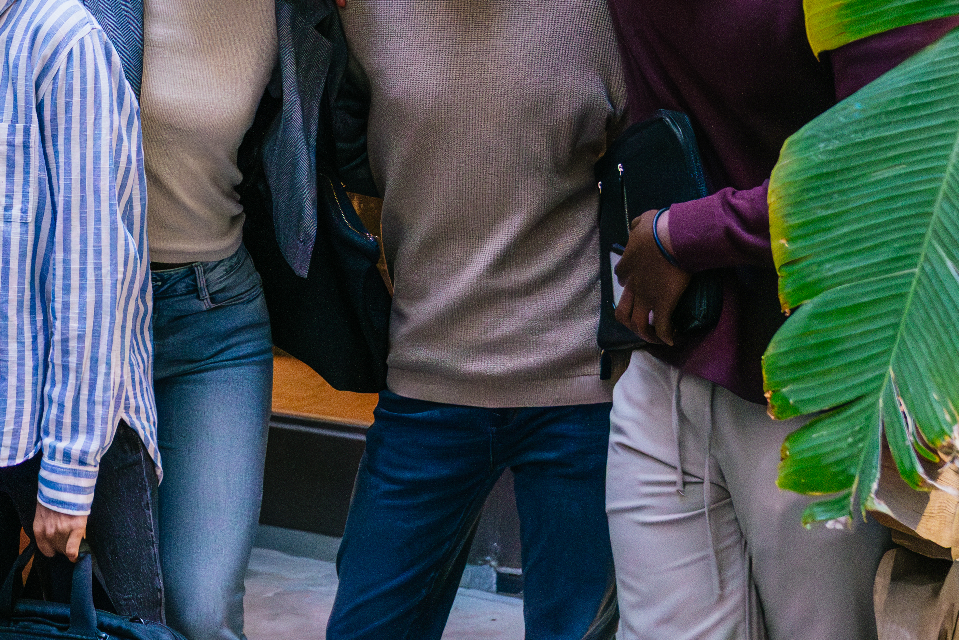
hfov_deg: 24.2
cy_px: 49
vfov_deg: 16.8
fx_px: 2131
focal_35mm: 80
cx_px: -11
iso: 5000
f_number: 2.8
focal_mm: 24
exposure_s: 1/250
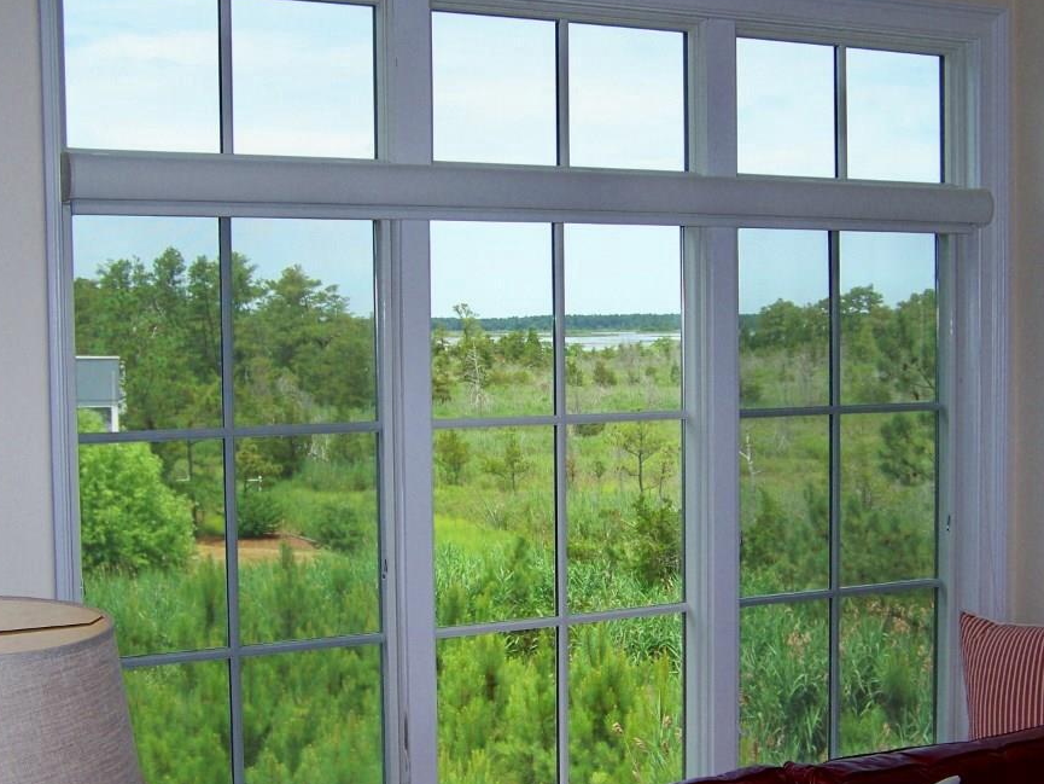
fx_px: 1749
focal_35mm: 58
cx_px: 543
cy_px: 434
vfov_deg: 25.2
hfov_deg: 33.2
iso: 64
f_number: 2.8
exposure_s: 1/400
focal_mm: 7.6
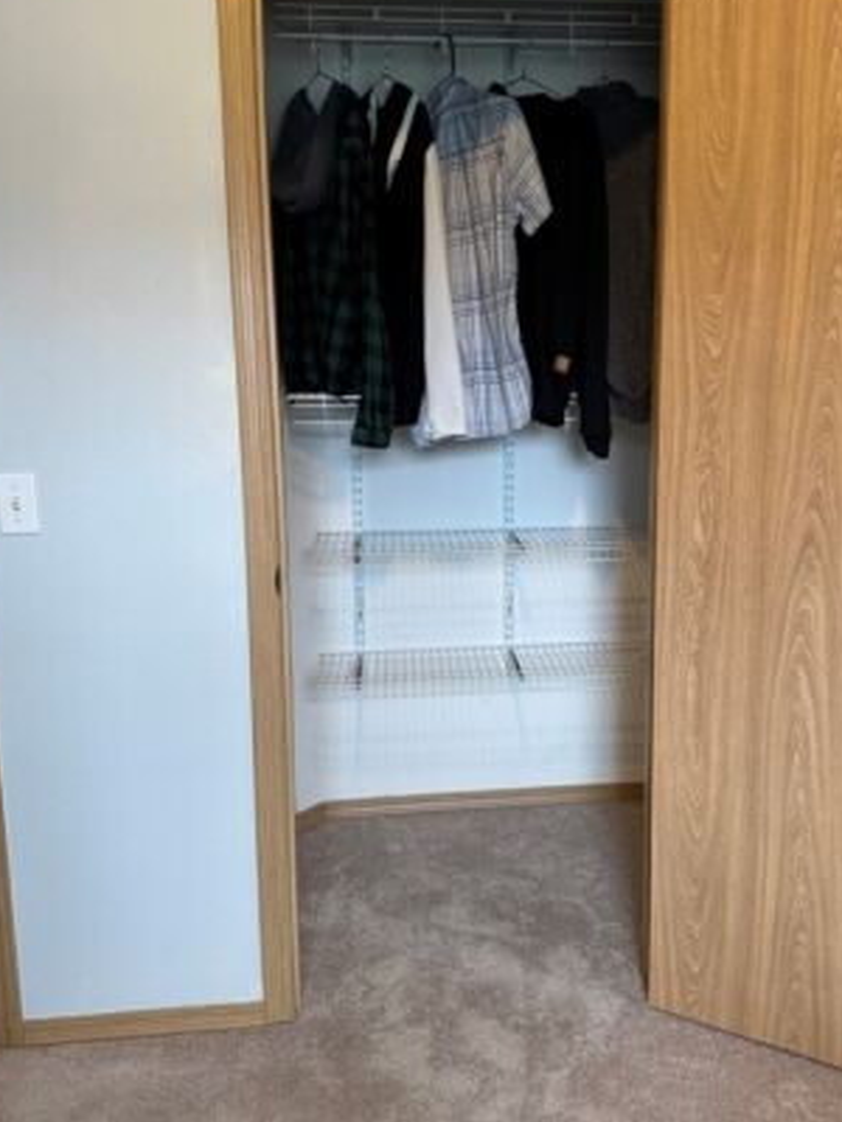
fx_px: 1038
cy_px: 526
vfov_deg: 56.8
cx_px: 519
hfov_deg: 43.9
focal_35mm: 32
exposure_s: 1/60
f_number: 1.78
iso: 250
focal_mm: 6.76
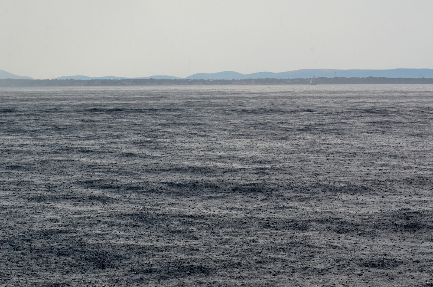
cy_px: 144
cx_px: 216
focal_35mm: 105
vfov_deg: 13.0
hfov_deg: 19.5
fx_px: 1260
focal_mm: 70
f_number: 11
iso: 400
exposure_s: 1/400
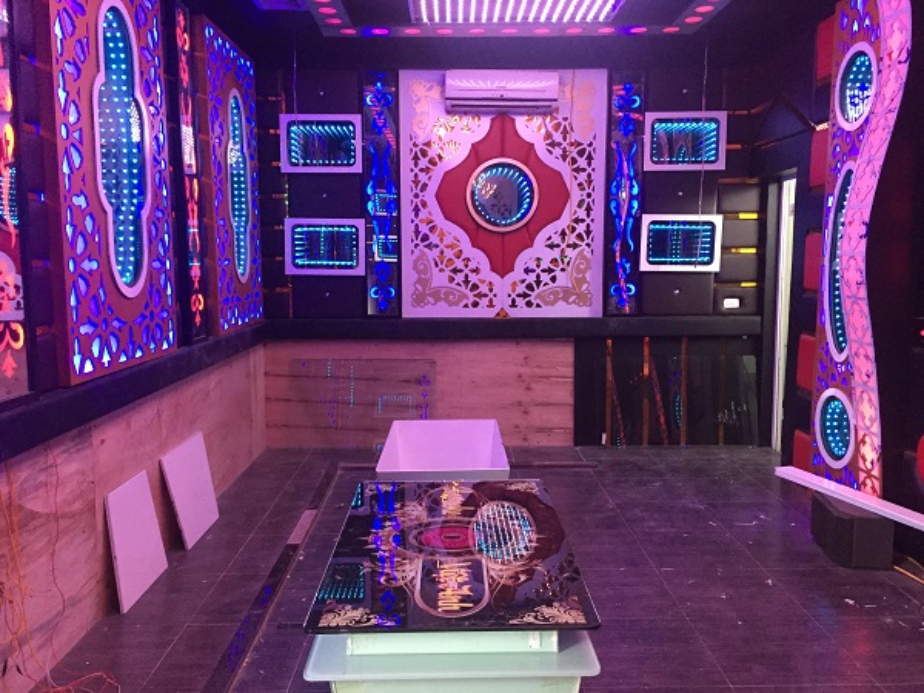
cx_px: 462
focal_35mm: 29
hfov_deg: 61.7
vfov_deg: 48.2
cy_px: 346
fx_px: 774
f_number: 2.2
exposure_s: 1/24
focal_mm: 4.15
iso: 250
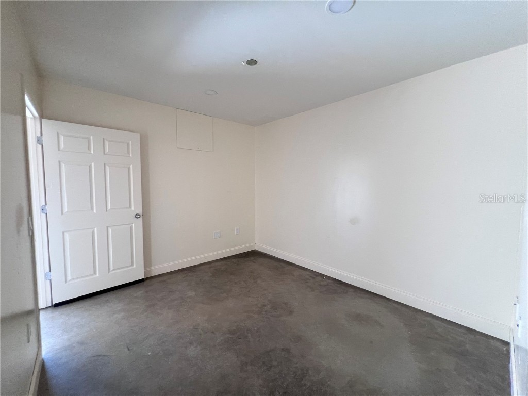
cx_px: 264
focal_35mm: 13
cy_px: 198
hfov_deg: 106.2
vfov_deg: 89.9
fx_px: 198
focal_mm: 1.57
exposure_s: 1/77
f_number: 1.8
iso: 250
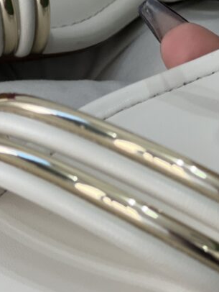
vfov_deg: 11.2
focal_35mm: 177
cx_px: 118
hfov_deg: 8.4
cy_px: 135
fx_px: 1492
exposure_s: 1/120
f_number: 2.8
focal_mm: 9
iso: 100
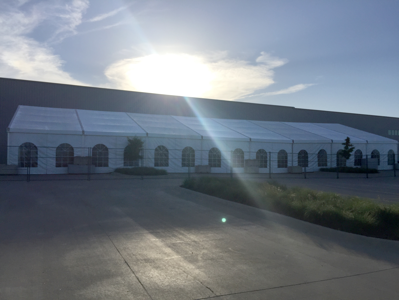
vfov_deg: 48.2
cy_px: 150
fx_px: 334
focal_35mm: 29
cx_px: 200
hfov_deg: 61.7
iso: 32
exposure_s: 1/4950
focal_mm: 4.15
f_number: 2.2
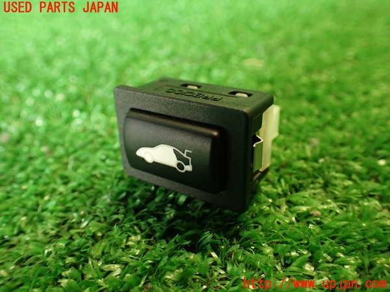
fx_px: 361
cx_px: 195
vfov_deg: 44.2
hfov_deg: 56.8
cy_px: 146
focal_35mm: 32
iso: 500
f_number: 2.4
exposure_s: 1/30
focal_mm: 5.79
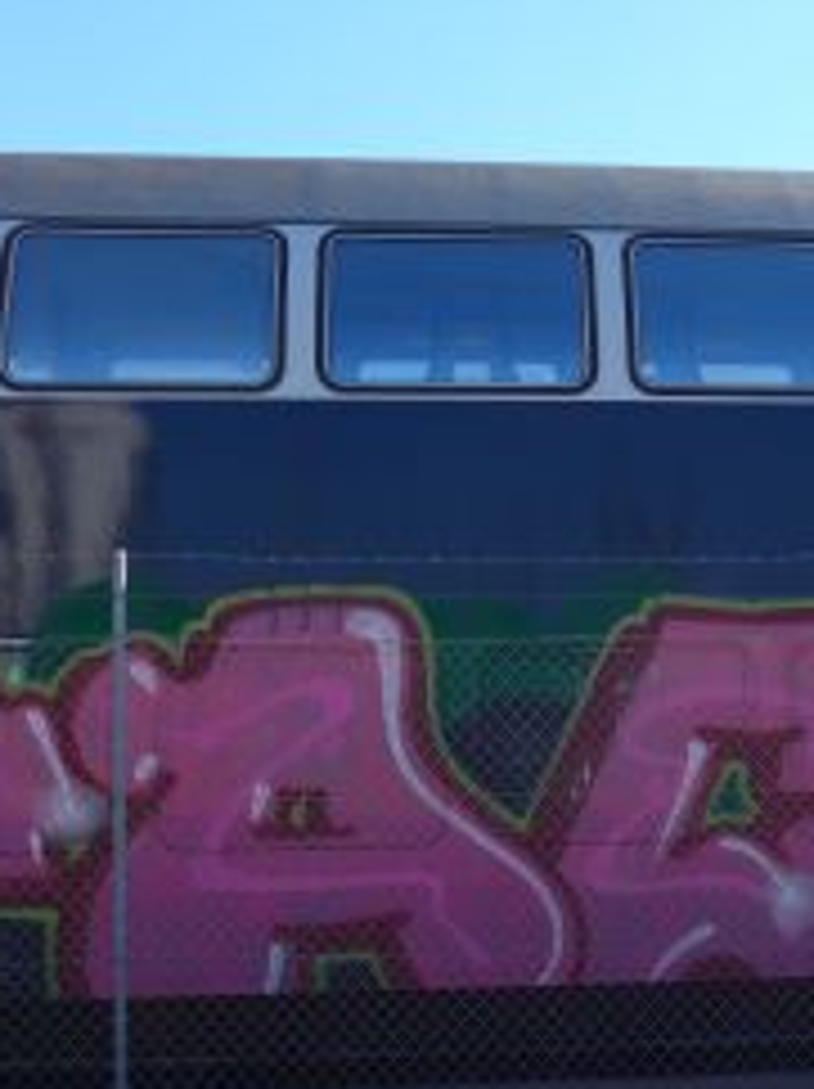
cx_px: 751
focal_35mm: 60
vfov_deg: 32.0
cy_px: 722
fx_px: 1885
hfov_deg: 23.6
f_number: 2.8
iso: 80
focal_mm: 6
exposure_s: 1/800
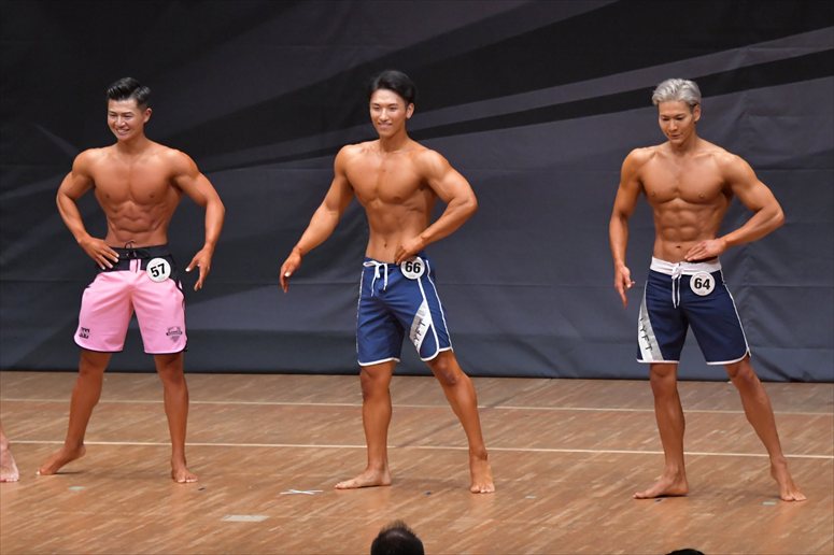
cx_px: 417
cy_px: 278
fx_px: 5557
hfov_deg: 8.6
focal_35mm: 240
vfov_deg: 5.7
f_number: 5.6
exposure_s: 1/400
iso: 6400
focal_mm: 160
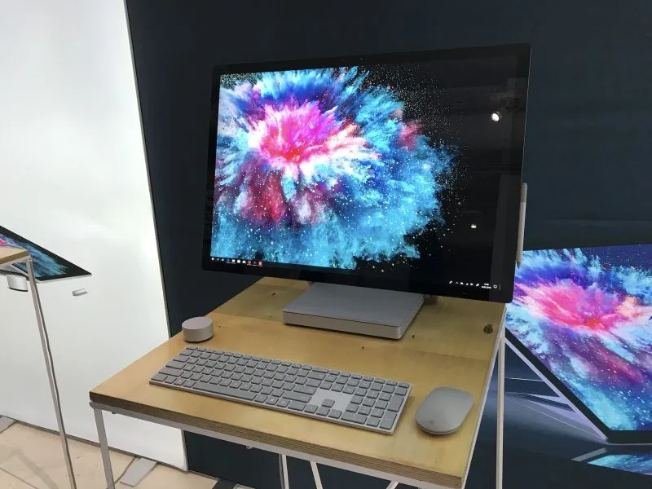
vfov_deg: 49.7
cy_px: 244
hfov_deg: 63.4
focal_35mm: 28
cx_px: 326
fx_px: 527
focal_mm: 3.99
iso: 32
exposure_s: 1/33
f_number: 1.8
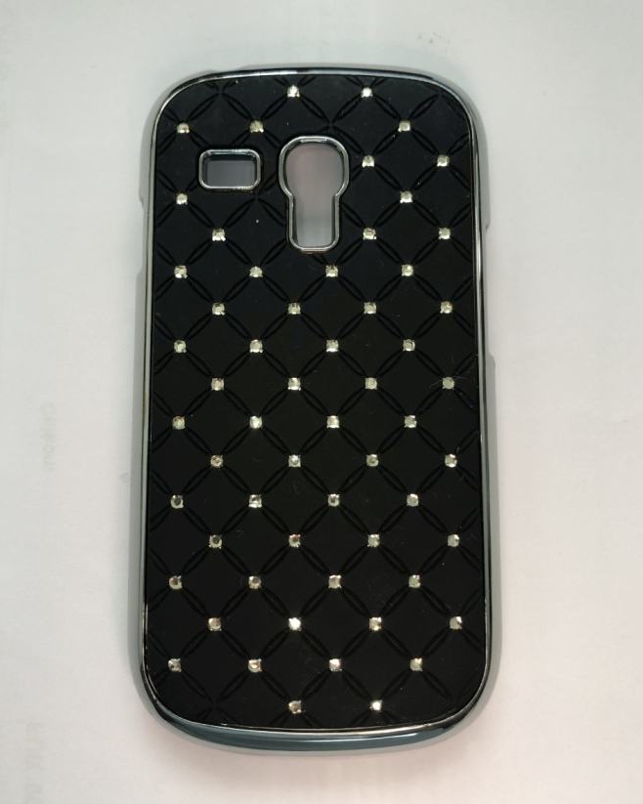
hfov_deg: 47.1
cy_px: 378
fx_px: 738
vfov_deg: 57.1
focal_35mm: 31
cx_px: 320
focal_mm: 4
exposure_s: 1/30
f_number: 1.8
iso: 32
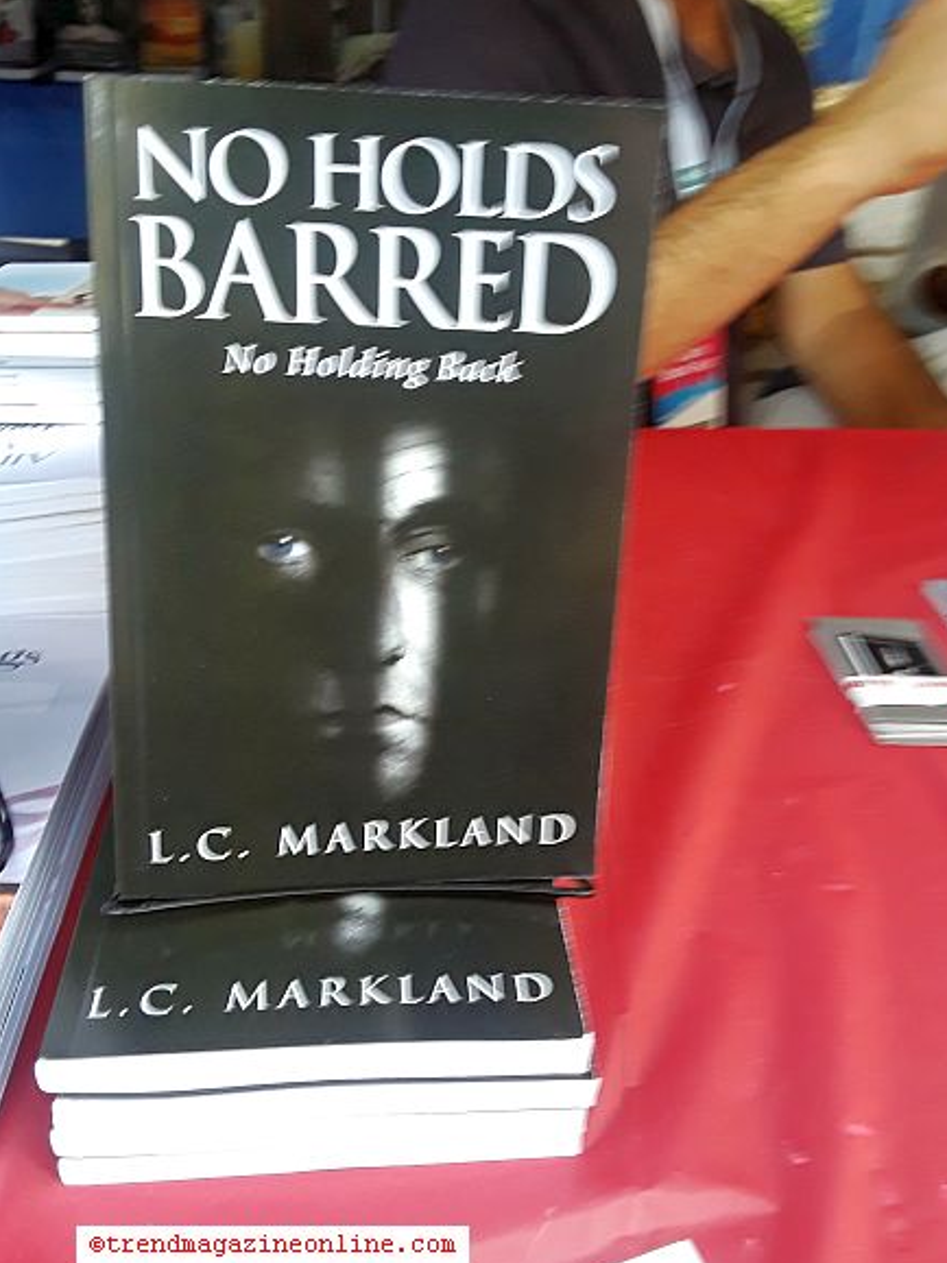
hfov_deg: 48.2
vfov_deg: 61.7
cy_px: 639
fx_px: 1058
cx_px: 487
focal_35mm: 29
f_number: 1.9
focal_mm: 2.9
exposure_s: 1/30
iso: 100
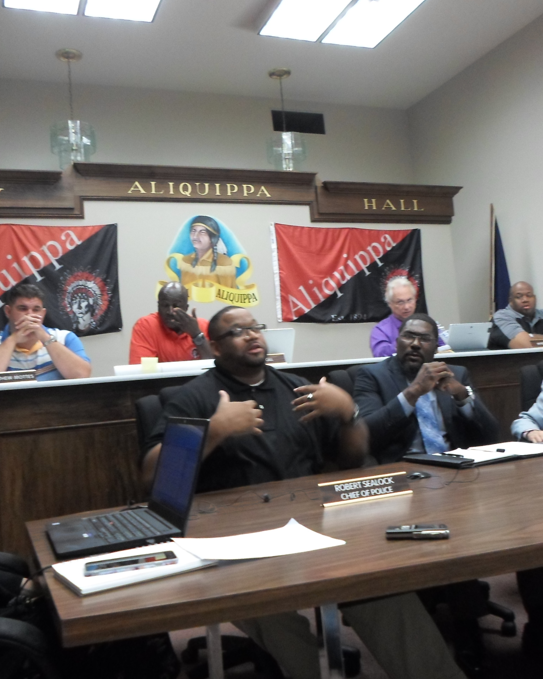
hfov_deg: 44.5
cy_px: 340
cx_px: 282
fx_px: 663
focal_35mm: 33
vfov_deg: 54.2
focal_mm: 4.5
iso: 320
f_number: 2.5
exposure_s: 1/30
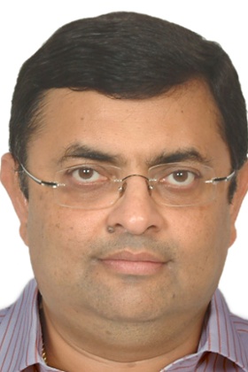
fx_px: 1627
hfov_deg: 8.7
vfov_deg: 13.0
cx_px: 124
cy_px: 186
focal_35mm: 158
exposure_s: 1/90
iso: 100
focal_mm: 105
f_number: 8
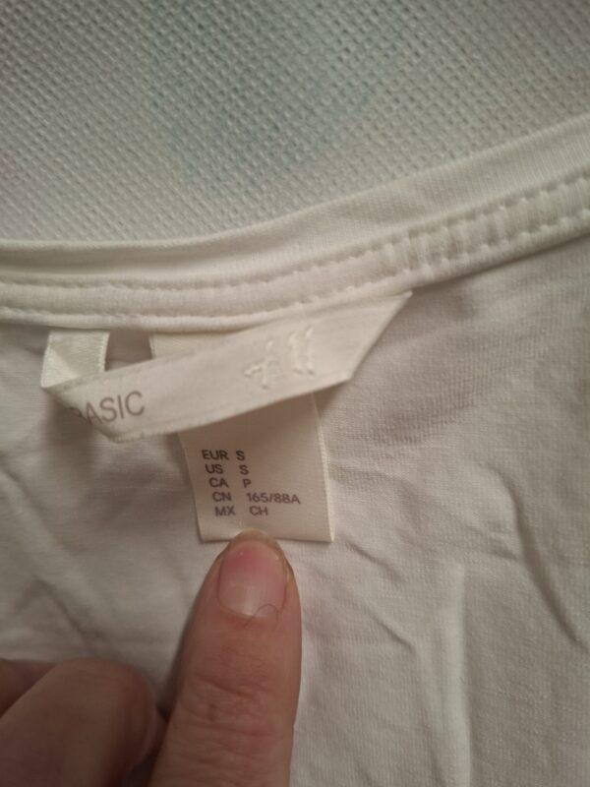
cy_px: 394
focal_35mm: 23
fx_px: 523
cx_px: 295
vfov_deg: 73.9
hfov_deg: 58.9
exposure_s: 1/50
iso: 160
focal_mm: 5.54
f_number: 1.8
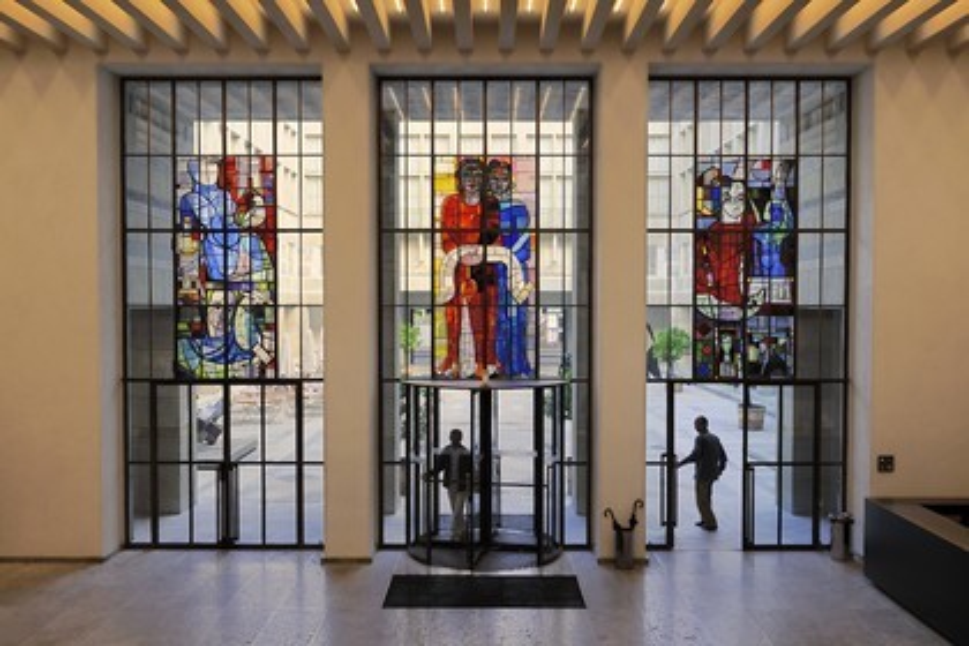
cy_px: 323
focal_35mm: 31
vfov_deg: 42.3
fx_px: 834
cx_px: 484
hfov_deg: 60.3
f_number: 5.6
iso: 200
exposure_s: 1/60
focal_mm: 31
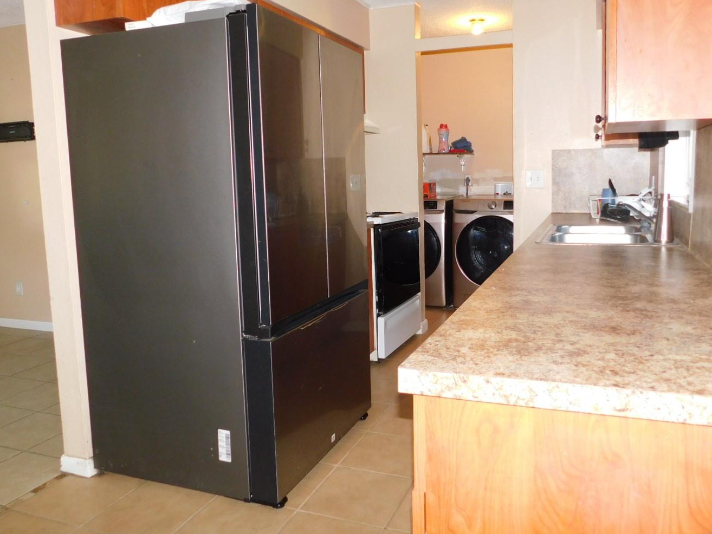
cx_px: 391
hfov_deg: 63.3
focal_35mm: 28
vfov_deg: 49.7
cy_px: 236
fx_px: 576
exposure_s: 1/30
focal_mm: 4
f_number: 3
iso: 250
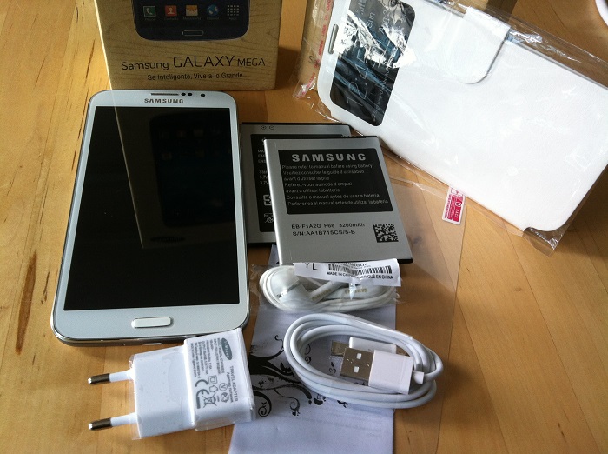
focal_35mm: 35
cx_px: 304
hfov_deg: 52.7
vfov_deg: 40.6
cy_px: 227
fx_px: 613
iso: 80
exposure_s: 1/25
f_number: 2.8
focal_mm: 3.85
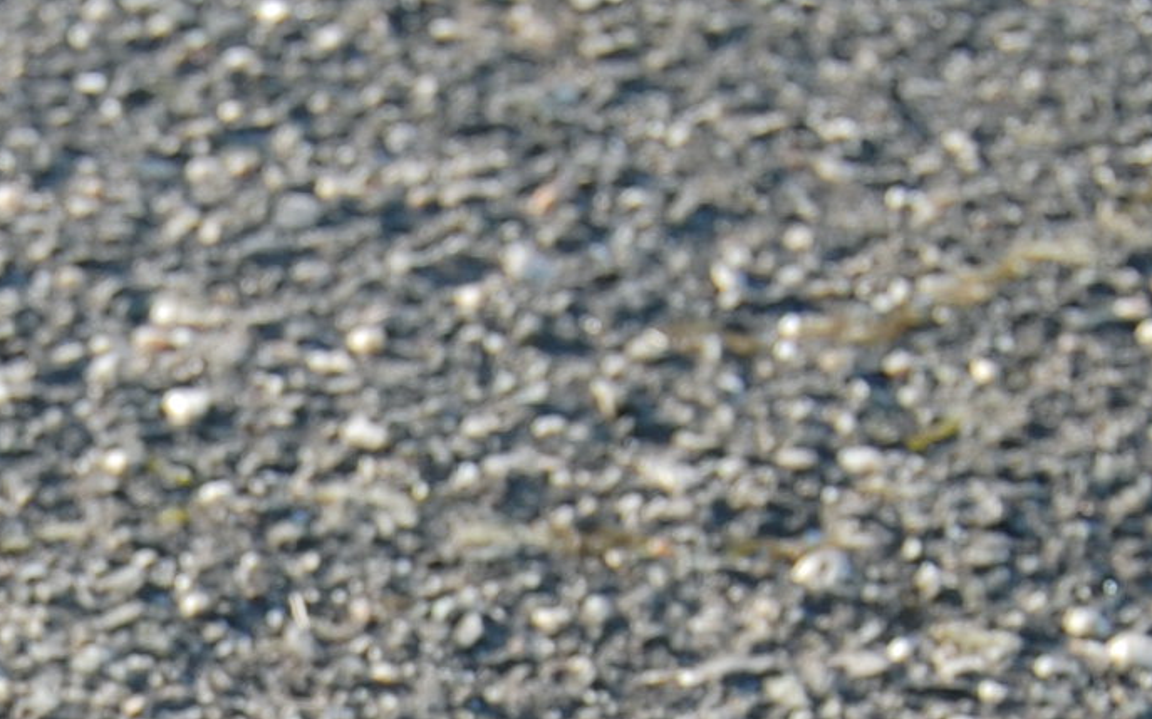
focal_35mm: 174
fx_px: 5462
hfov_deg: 11.8
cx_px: -173
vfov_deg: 7.3
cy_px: 1244
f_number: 4.2
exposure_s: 1/500
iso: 250
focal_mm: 26
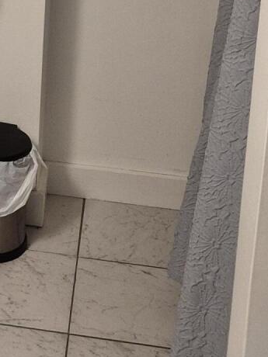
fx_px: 1032
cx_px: -39
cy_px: -68
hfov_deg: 14.4
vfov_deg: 18.6
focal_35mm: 100
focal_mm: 5.4
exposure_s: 1/120
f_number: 1.8
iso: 250
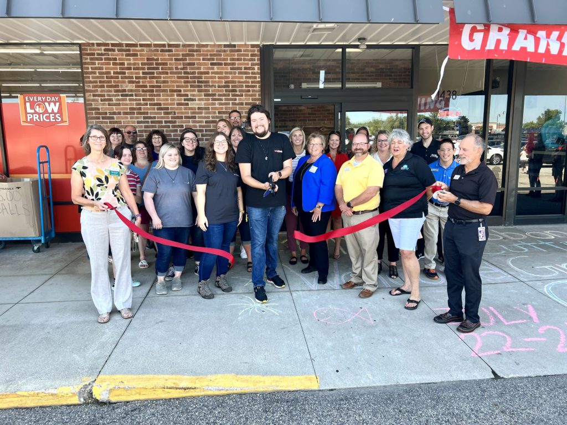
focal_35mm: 26
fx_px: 426
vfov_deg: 53.1
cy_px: 212
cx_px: 284
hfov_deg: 67.3
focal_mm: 5.7
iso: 50
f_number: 1.5
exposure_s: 1/338
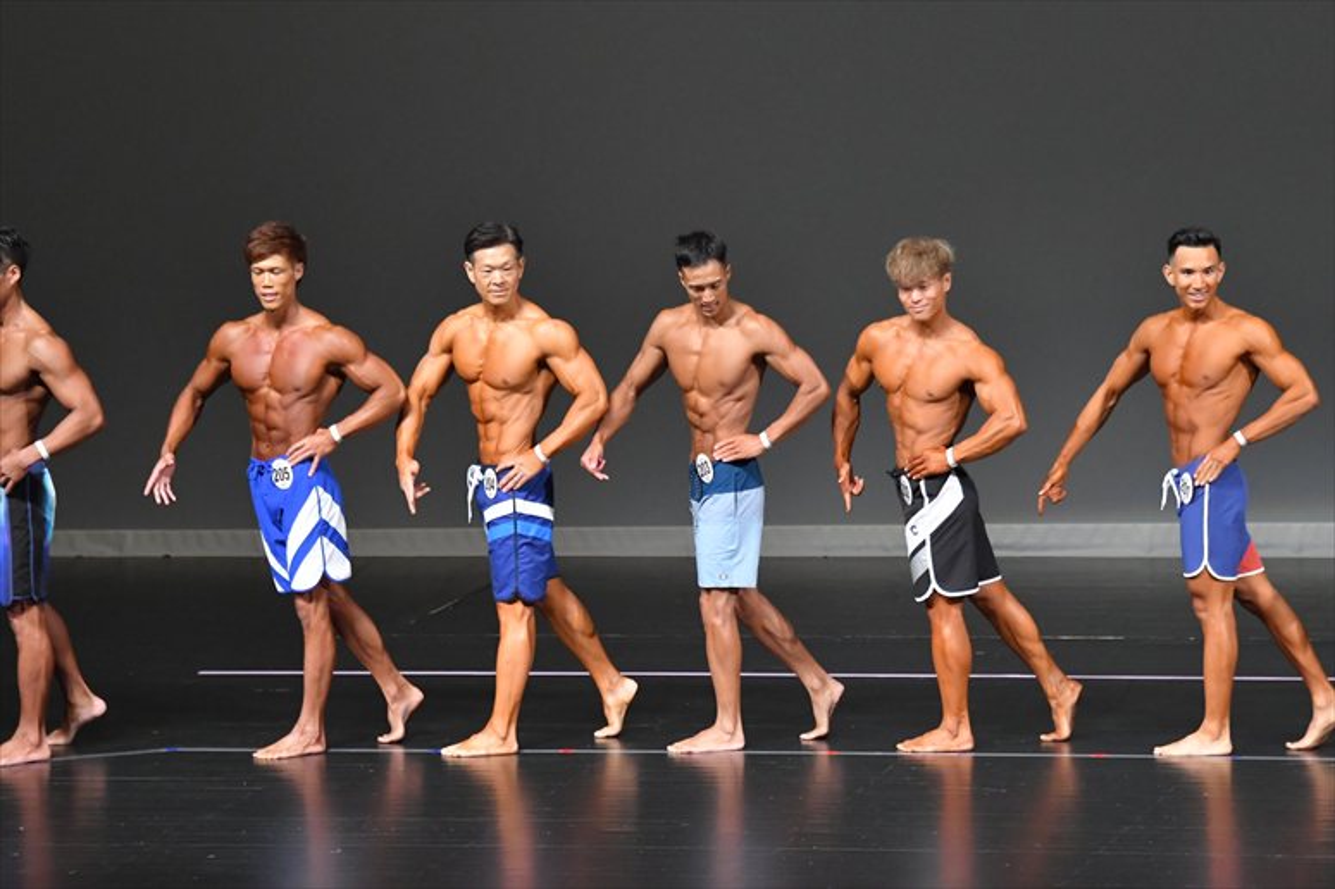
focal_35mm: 225
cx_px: 668
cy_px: 444
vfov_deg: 6.1
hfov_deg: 9.2
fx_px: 8340
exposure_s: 1/400
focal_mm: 150
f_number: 5.6
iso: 5000
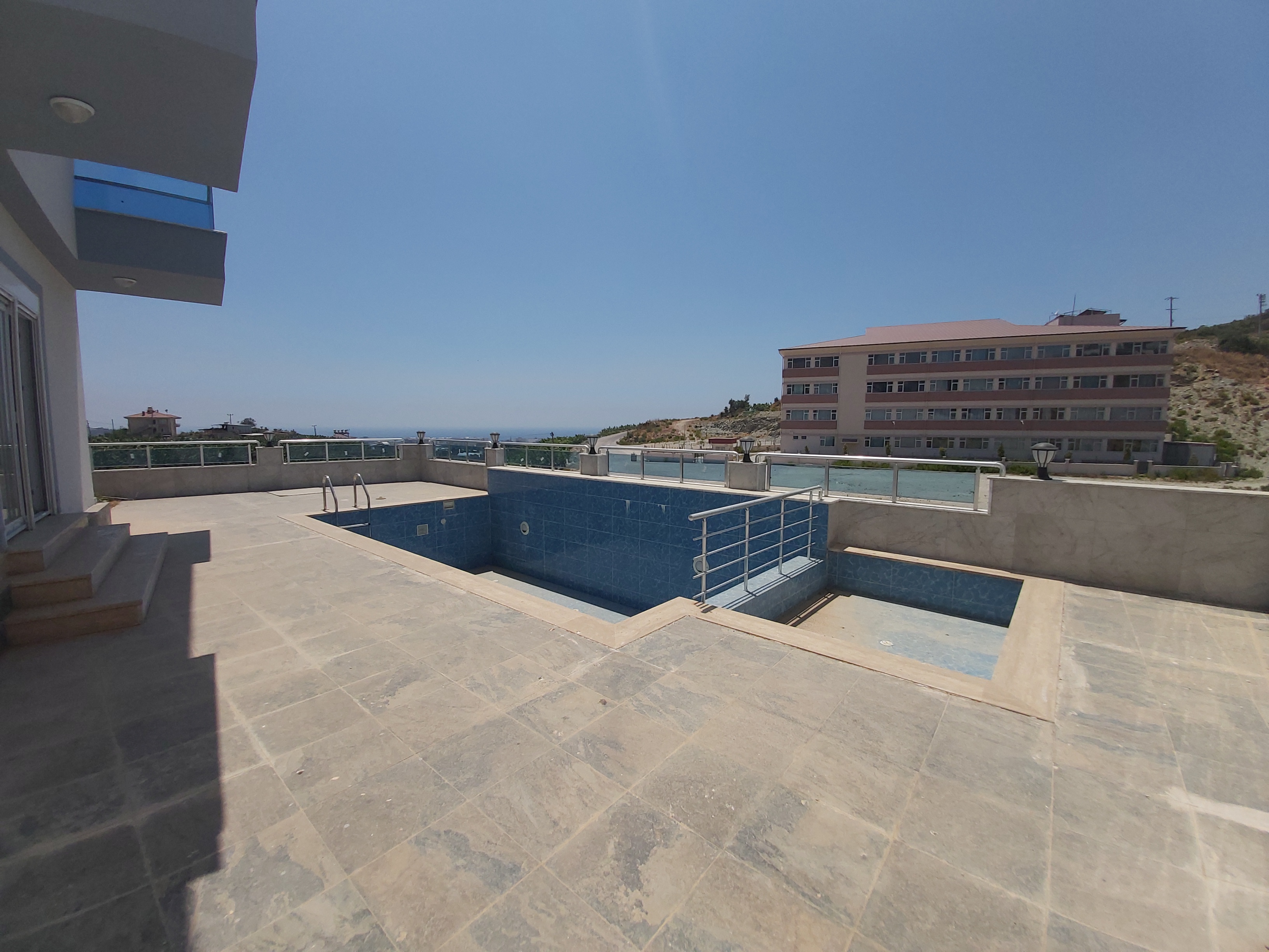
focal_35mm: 12
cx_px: 634
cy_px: 476
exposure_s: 1/3729
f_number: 2.2
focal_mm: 1.42
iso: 40
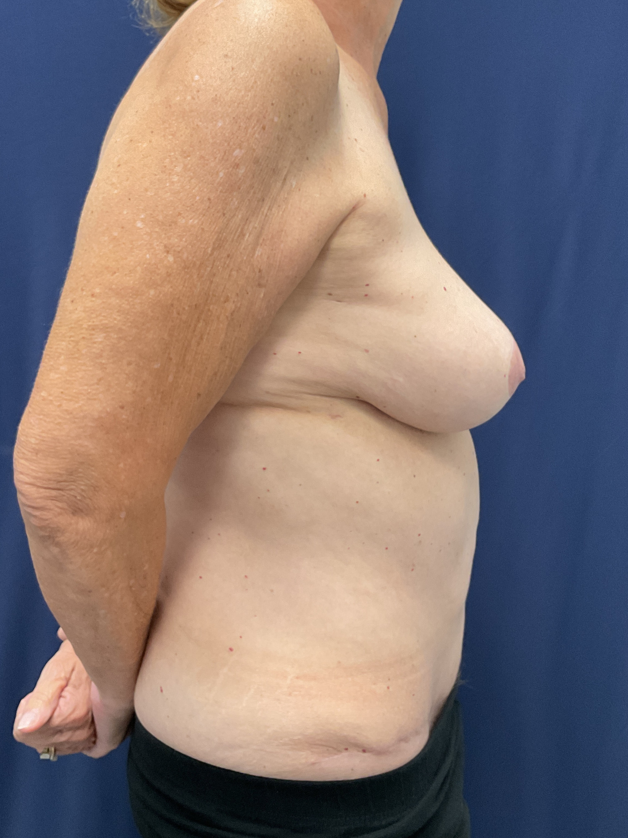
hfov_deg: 48.2
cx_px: 314
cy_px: 419
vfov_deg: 61.7
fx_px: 701
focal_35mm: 29
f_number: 1.8
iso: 80
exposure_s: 1/60
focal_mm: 3
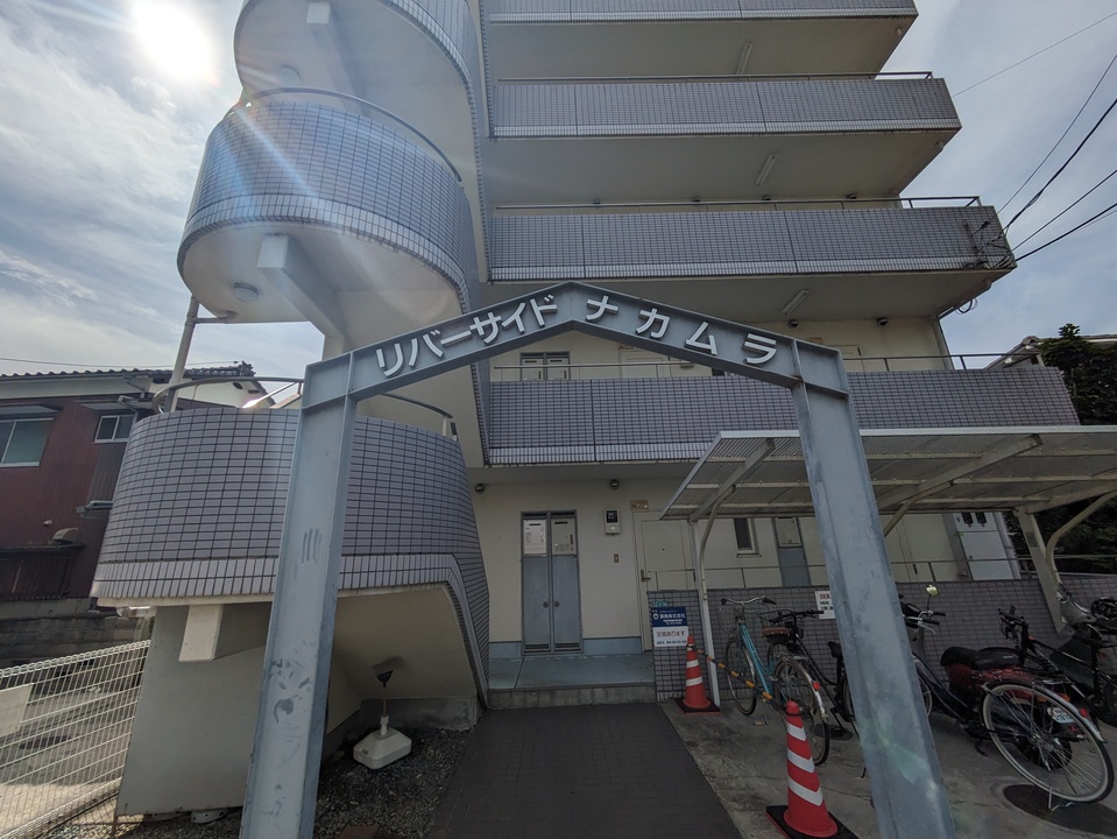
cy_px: 420
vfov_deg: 85.7
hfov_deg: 102.0
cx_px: 558
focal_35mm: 14
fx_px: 452
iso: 48
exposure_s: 1/6897
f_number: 2.2
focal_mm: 1.83
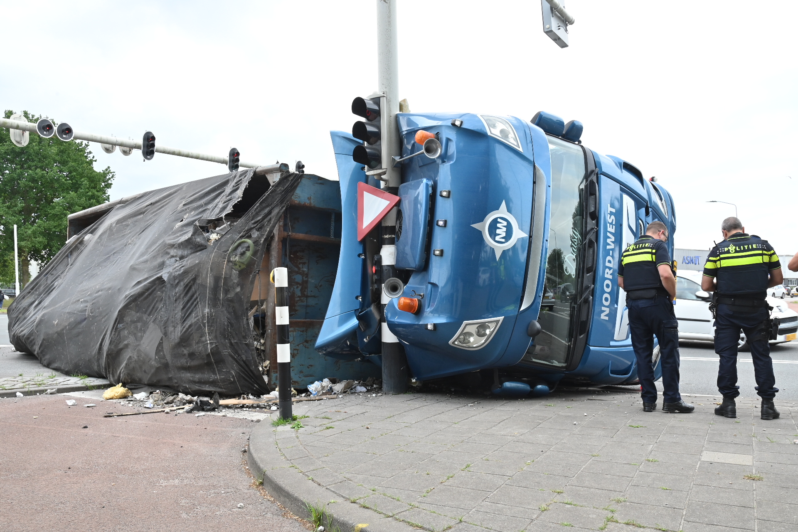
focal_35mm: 30
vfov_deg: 43.6
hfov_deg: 61.9
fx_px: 665
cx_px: 399
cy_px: 266
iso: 800
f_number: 11
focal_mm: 30
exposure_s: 1/160
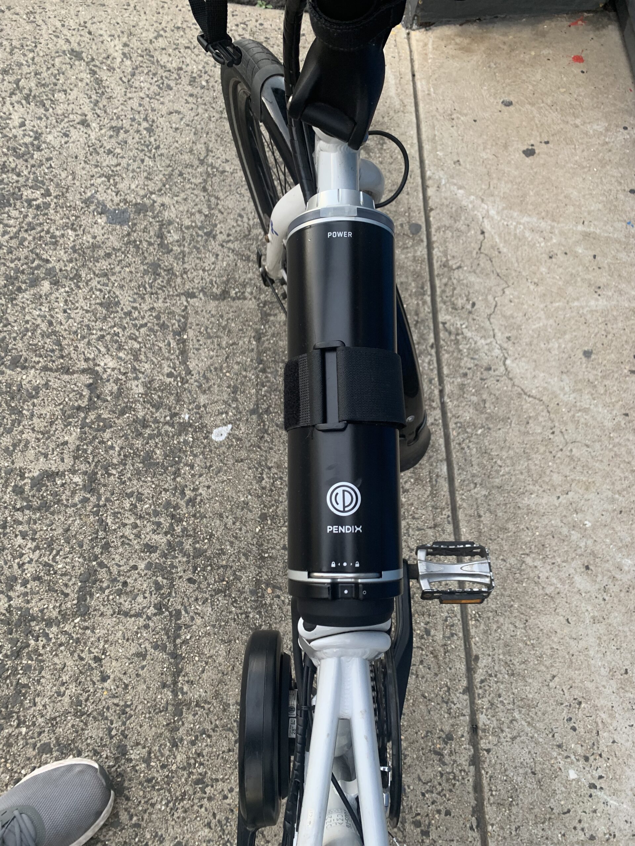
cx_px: 318
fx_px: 636
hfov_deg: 53.1
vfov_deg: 67.3
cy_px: 423
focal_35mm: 26
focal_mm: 4.25
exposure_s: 1/80
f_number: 1.8
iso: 100
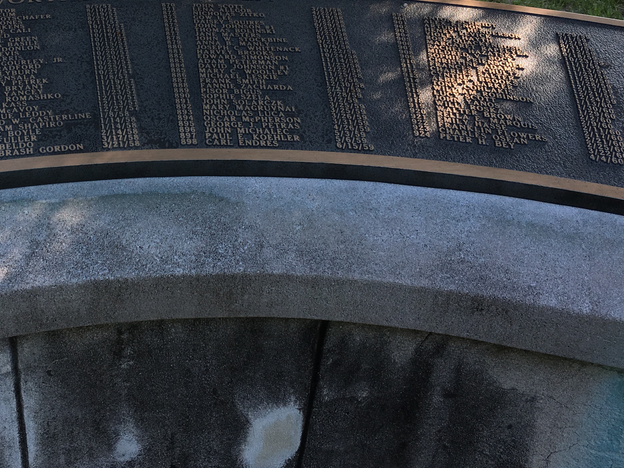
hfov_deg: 39.3
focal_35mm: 47
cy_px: 125
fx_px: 847
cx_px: 150
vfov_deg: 30.4
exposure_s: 1/437
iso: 25
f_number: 2.2
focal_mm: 4.15
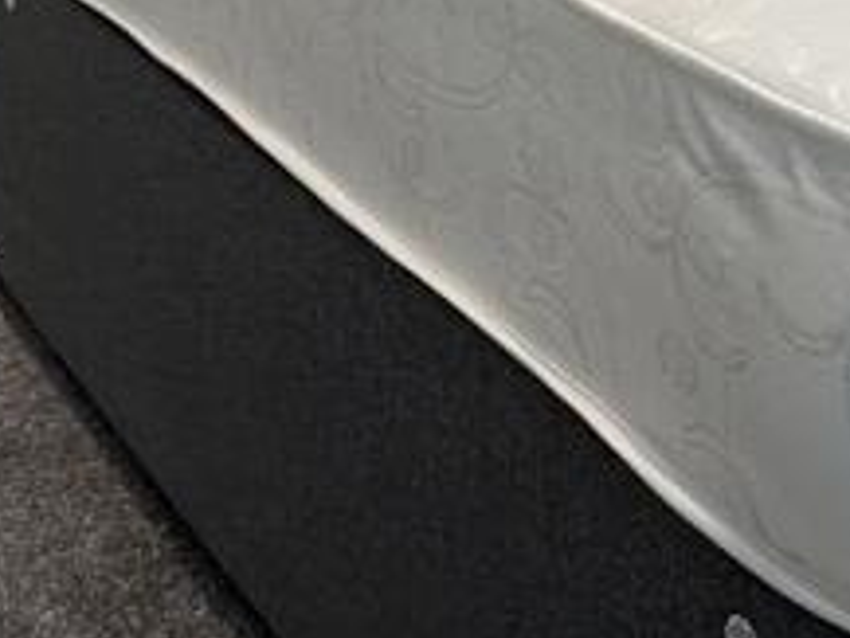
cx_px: 881
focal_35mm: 66
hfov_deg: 27.4
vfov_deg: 16.7
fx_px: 1622
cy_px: -642
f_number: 2.2
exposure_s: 1/99
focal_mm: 2.22
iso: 100
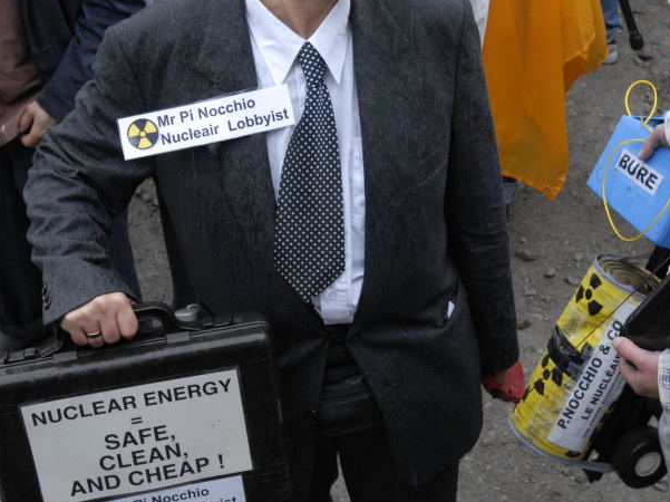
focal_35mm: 64
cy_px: 177
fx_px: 1238
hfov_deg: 30.1
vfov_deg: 22.8
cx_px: 426
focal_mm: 26
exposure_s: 1/160
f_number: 6.3
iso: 640
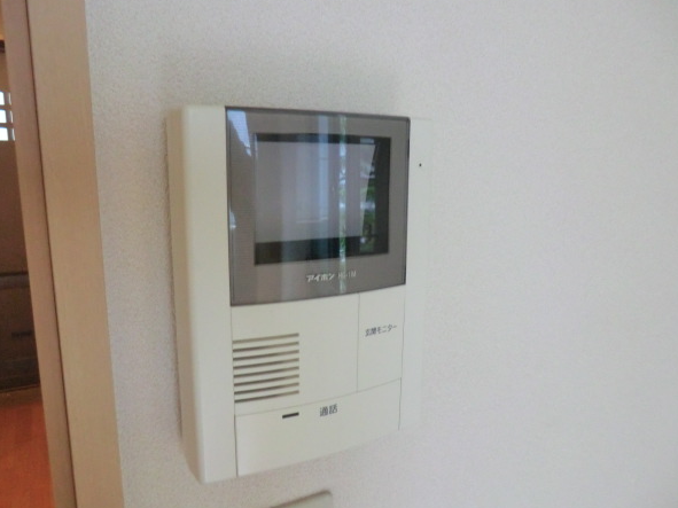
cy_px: 267
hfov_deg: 67.3
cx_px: 342
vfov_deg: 53.0
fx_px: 509
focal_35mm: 26
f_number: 3.2
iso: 500
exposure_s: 1/60
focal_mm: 4.3
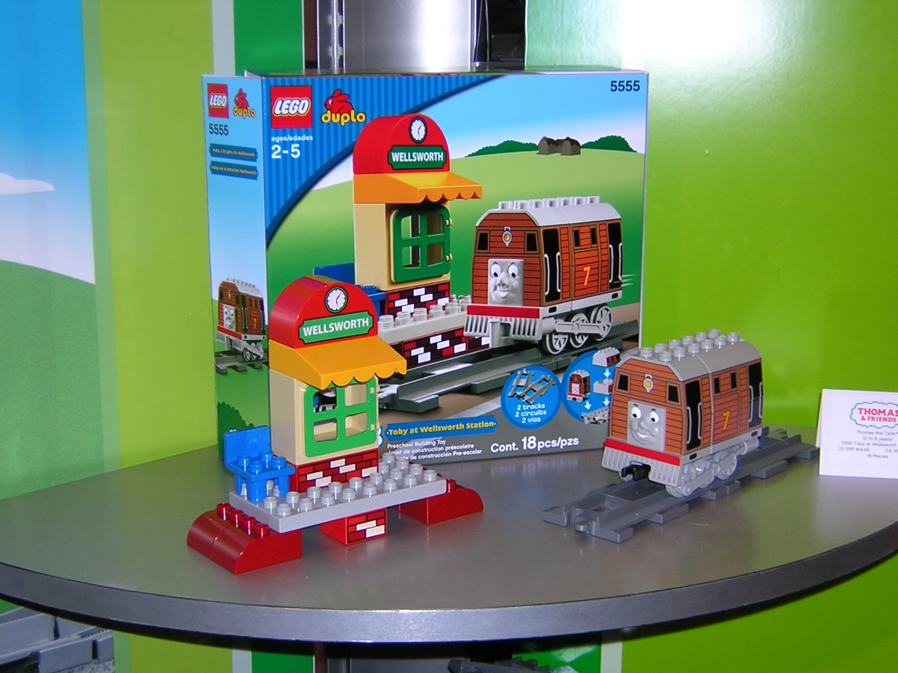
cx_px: 449
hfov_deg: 35.5
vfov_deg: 27.0
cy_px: 336
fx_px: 1401
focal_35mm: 54
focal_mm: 7.1
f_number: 3.2
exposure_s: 1/60.1
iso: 100
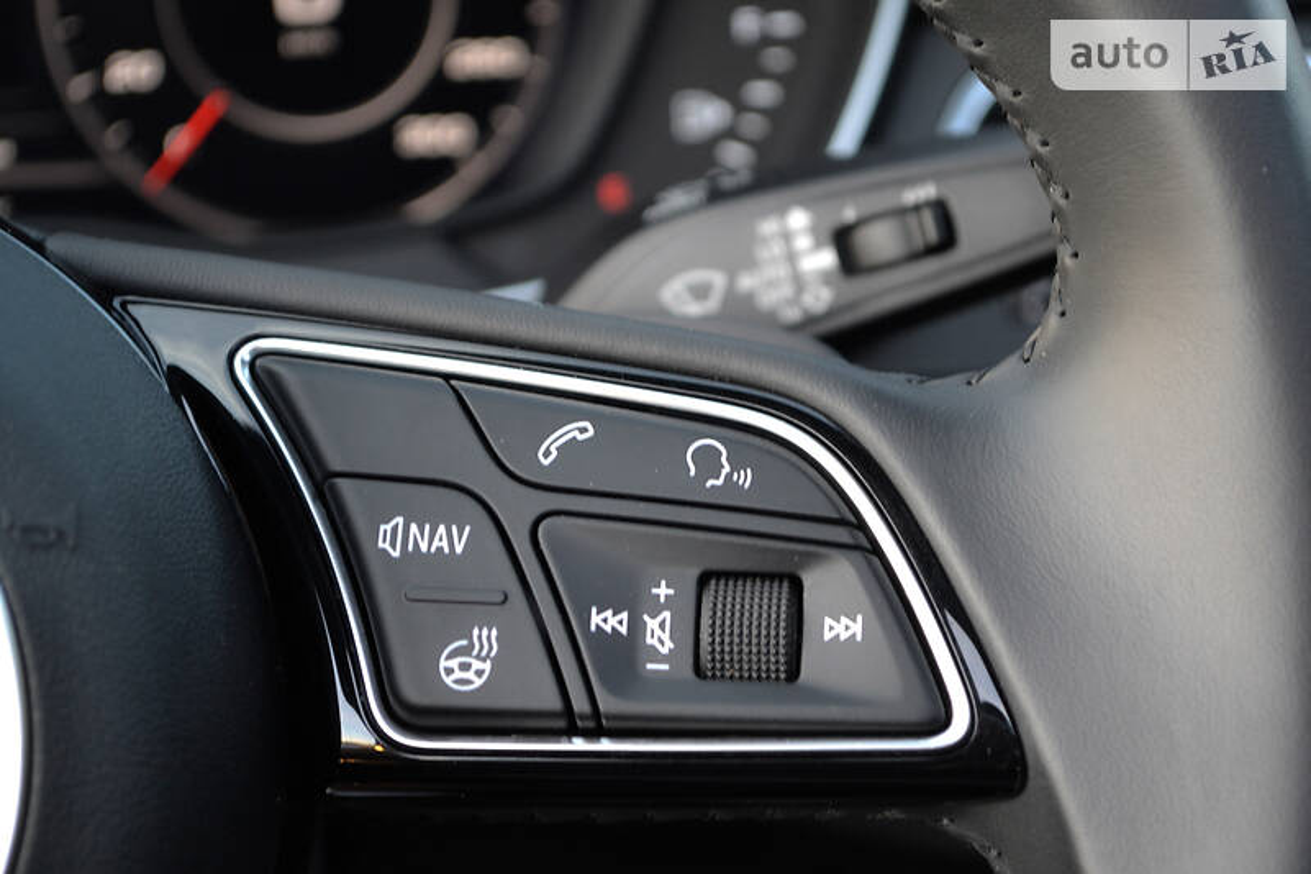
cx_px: 656
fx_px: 3004
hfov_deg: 24.6
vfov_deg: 16.5
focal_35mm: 82
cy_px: 437
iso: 720
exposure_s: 1/15
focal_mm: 55
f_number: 5.6
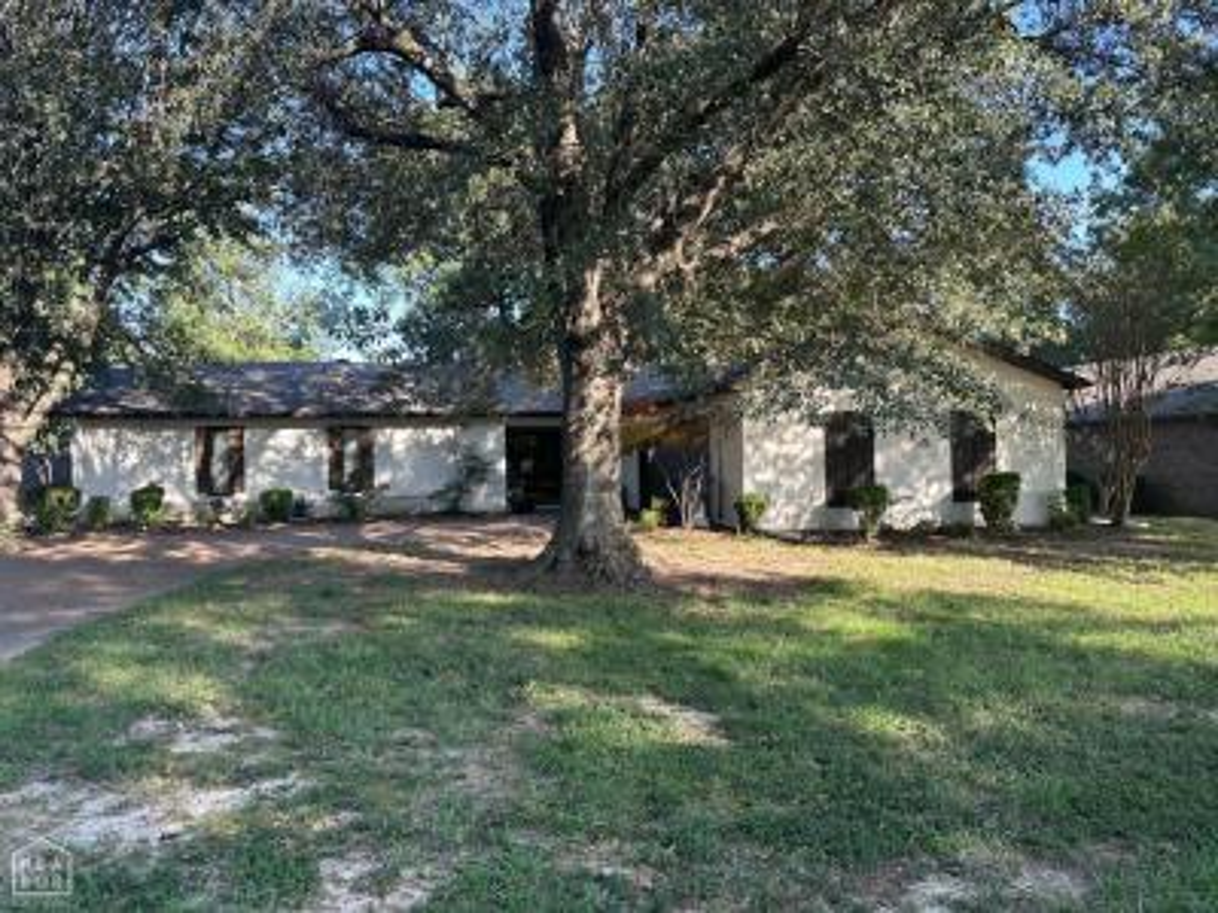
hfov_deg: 71.6
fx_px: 844
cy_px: 456
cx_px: 609
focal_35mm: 24
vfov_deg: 56.8
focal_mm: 6.86
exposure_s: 1/448
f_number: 1.78
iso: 80
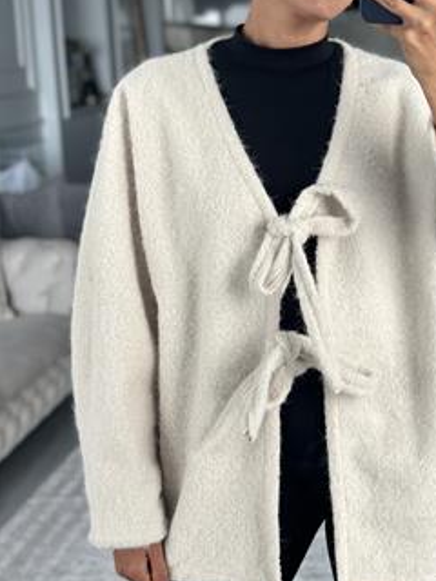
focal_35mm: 76
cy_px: 218
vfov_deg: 25.6
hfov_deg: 19.3
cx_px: 314
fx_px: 1276
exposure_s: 1/77
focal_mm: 6.86
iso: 125
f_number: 1.78
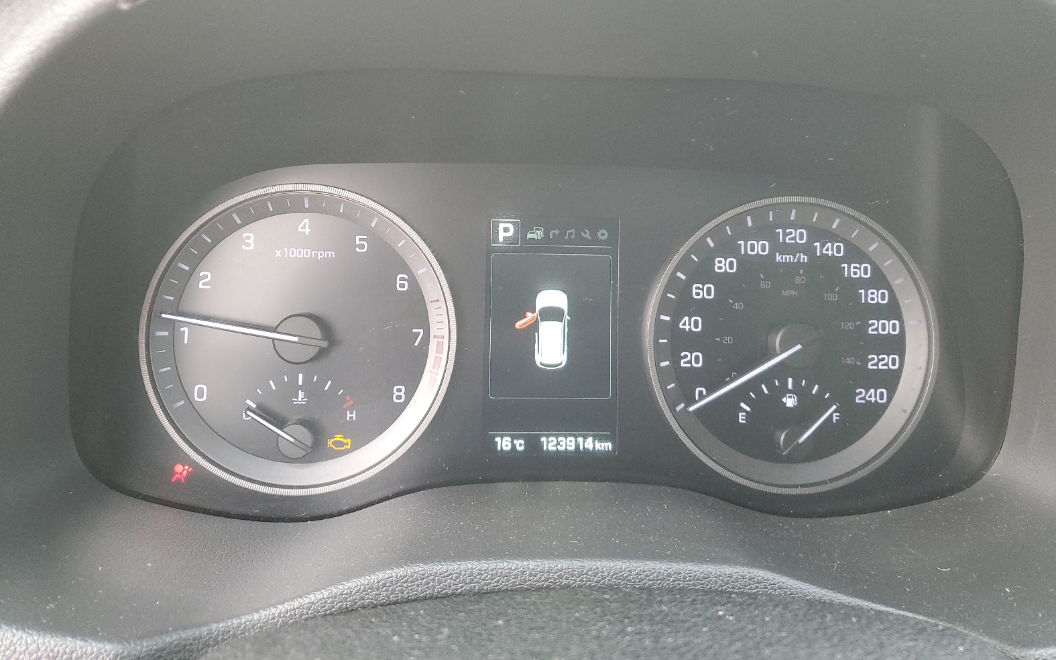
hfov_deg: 66.5
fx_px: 806
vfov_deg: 44.3
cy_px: 262
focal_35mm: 28
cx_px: 532
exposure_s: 1/60.2
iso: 160
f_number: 1.5
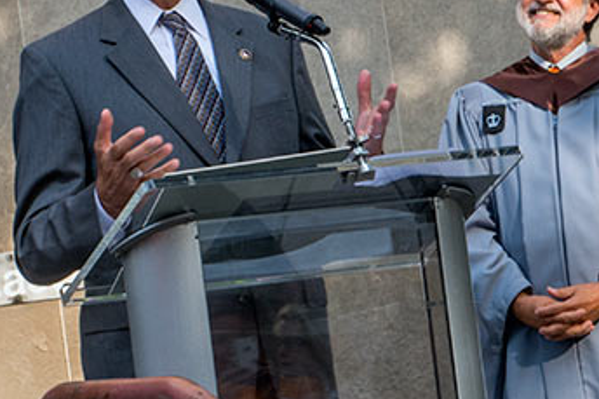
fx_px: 1347
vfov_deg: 16.7
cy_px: 86
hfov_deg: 25.1
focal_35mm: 81
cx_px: 273
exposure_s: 1/125
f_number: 19
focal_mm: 48
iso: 400
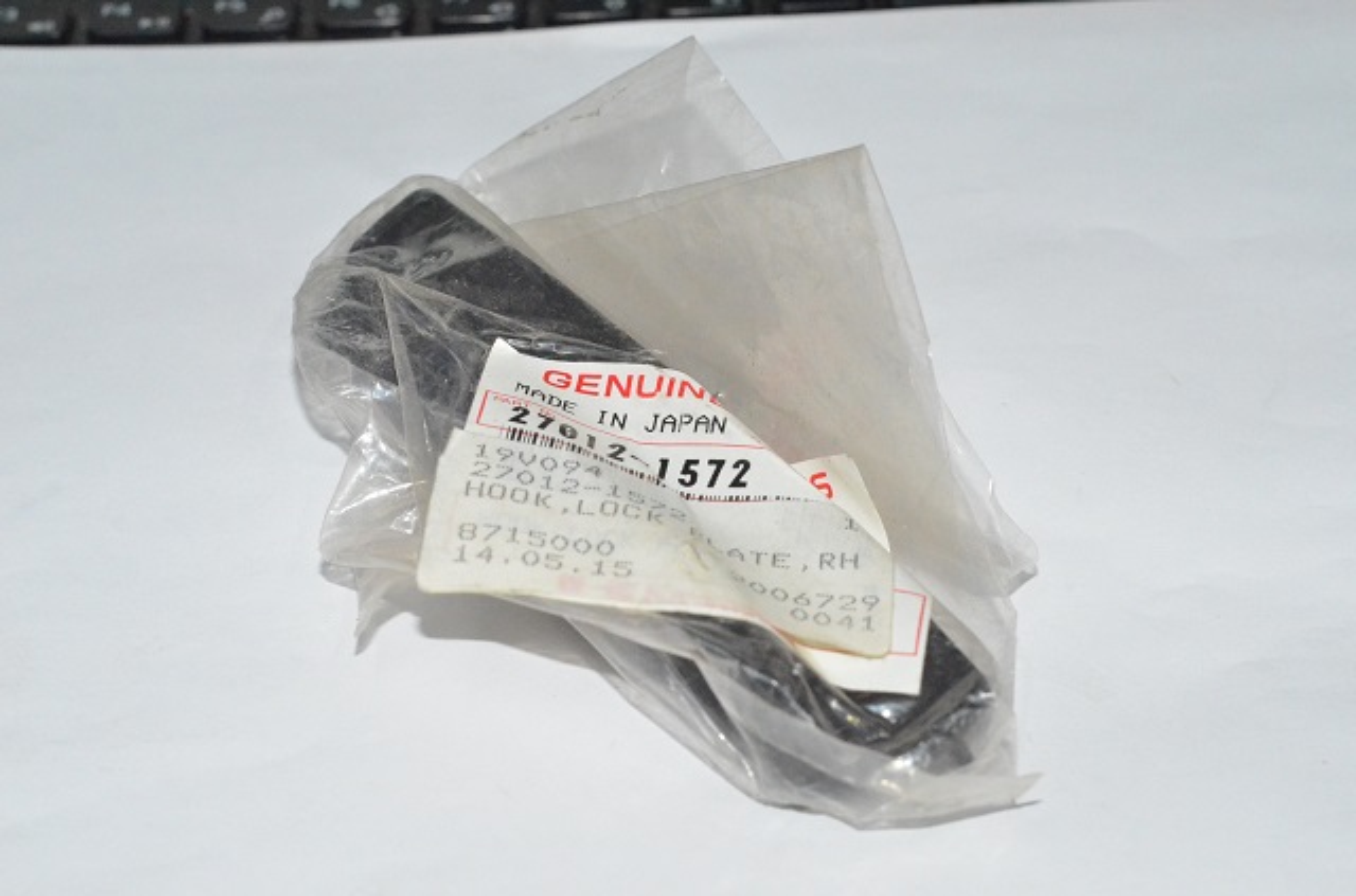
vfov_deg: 18.1
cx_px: 678
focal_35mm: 75
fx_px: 2817
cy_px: 448
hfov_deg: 27.1
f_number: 7.1
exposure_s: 1/250
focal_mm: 50
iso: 6400
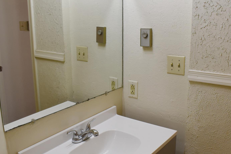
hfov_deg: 48.5
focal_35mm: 40
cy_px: 82
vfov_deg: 33.4
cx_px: 115
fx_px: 257
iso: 400
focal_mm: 18
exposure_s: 1/125
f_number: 5.6
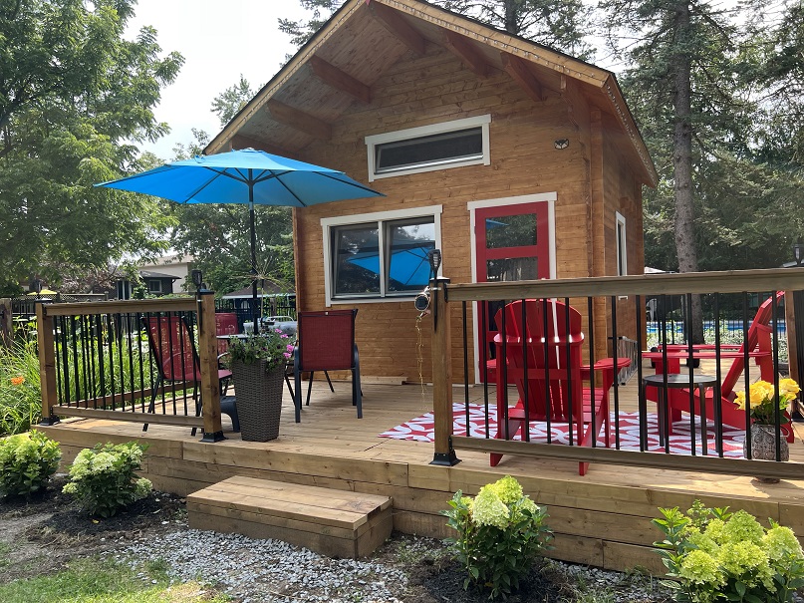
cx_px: 402
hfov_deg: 67.3
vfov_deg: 53.1
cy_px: 302
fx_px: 604
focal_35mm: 26
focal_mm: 5.7
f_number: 1.5
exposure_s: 1/949
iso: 50
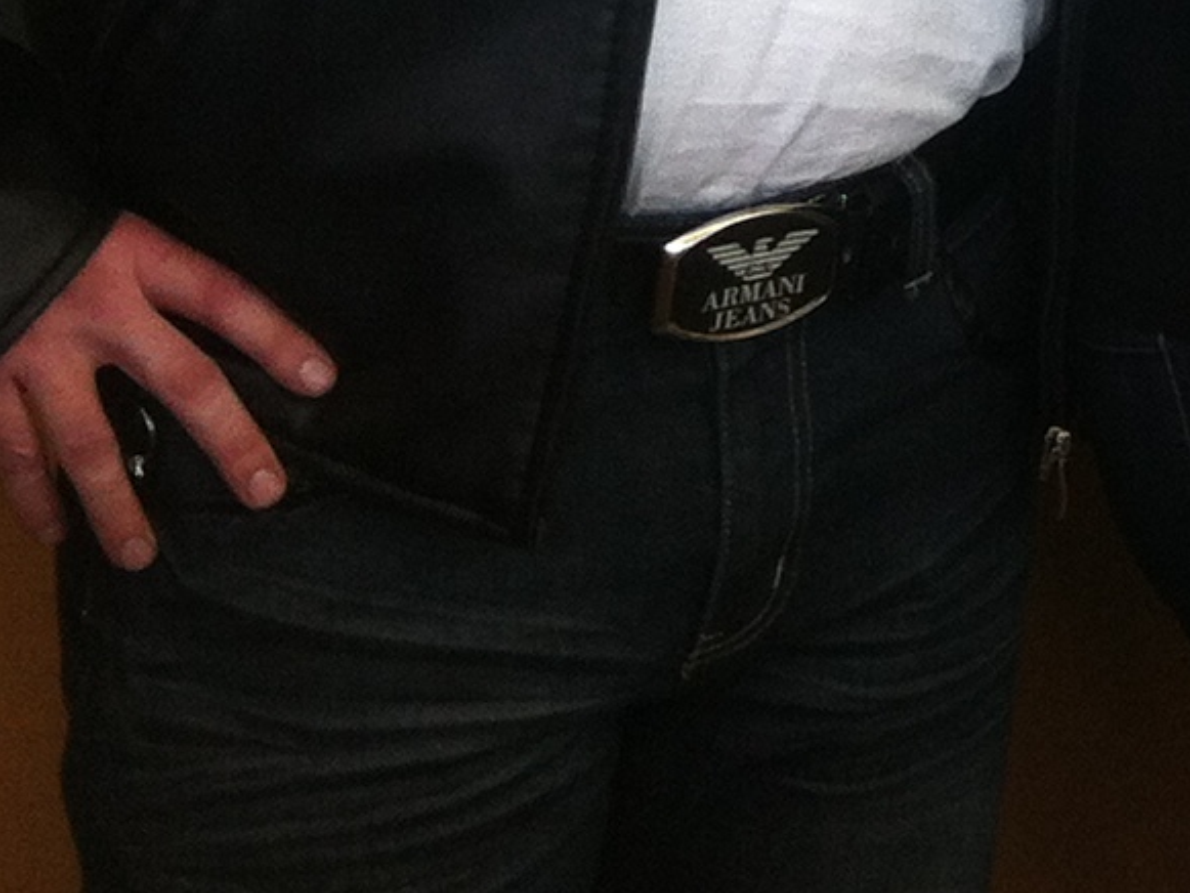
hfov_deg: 11.5
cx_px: 2290
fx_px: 5364
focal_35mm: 156
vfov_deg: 8.9
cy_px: -969
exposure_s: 1/42
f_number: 2.8
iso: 80
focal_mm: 3.85
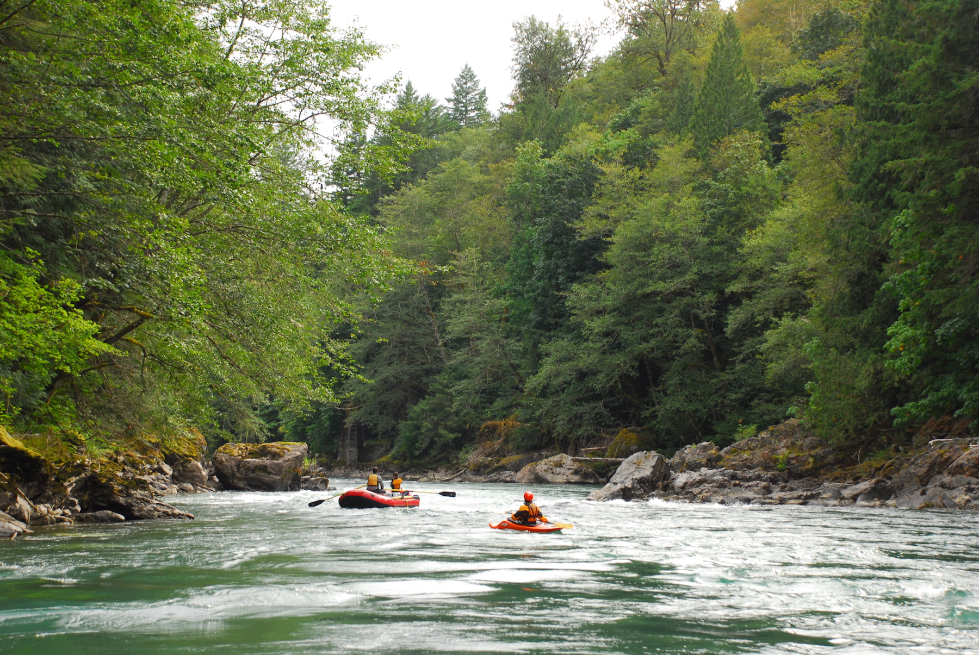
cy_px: 328
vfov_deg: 19.0
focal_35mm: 72
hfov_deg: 28.0
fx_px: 1960
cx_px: 490
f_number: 5
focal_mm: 48
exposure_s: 1/250
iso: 250
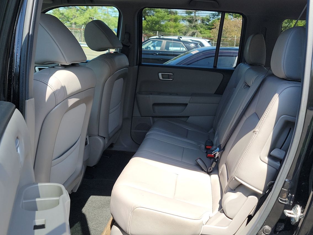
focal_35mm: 34
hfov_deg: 53.7
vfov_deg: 41.8
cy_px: 125
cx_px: 181
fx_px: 307
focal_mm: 6.7
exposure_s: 1/215
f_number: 1.8
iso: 50
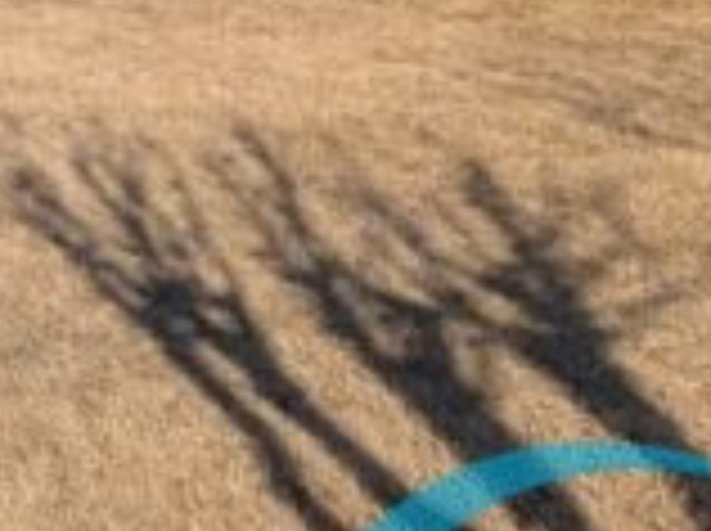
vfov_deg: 17.4
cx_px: -1066
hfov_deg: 14.3
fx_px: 1600
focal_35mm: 78
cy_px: -205
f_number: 1.7
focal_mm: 2.02
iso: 53
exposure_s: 1/5848
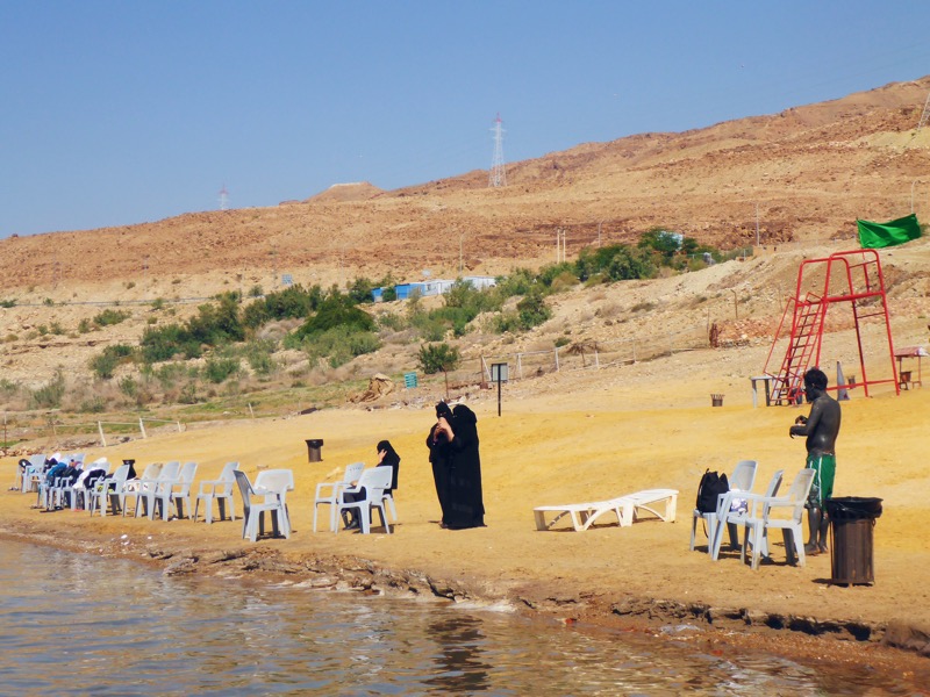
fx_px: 1854
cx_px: 465
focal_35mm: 69
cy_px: 348
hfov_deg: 28.2
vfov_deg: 21.3
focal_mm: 11.7
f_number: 5.3
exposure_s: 1/800
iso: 100
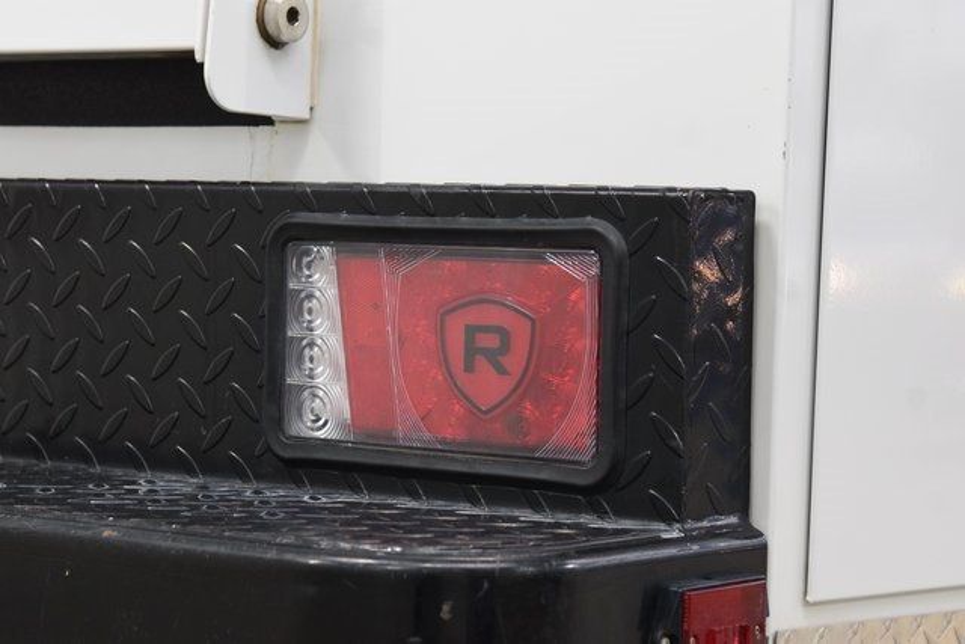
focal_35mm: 105
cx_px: 482
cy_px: 322
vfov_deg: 13.0
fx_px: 2815
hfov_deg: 19.5
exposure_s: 1/30
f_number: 6.3
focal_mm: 70
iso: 1600
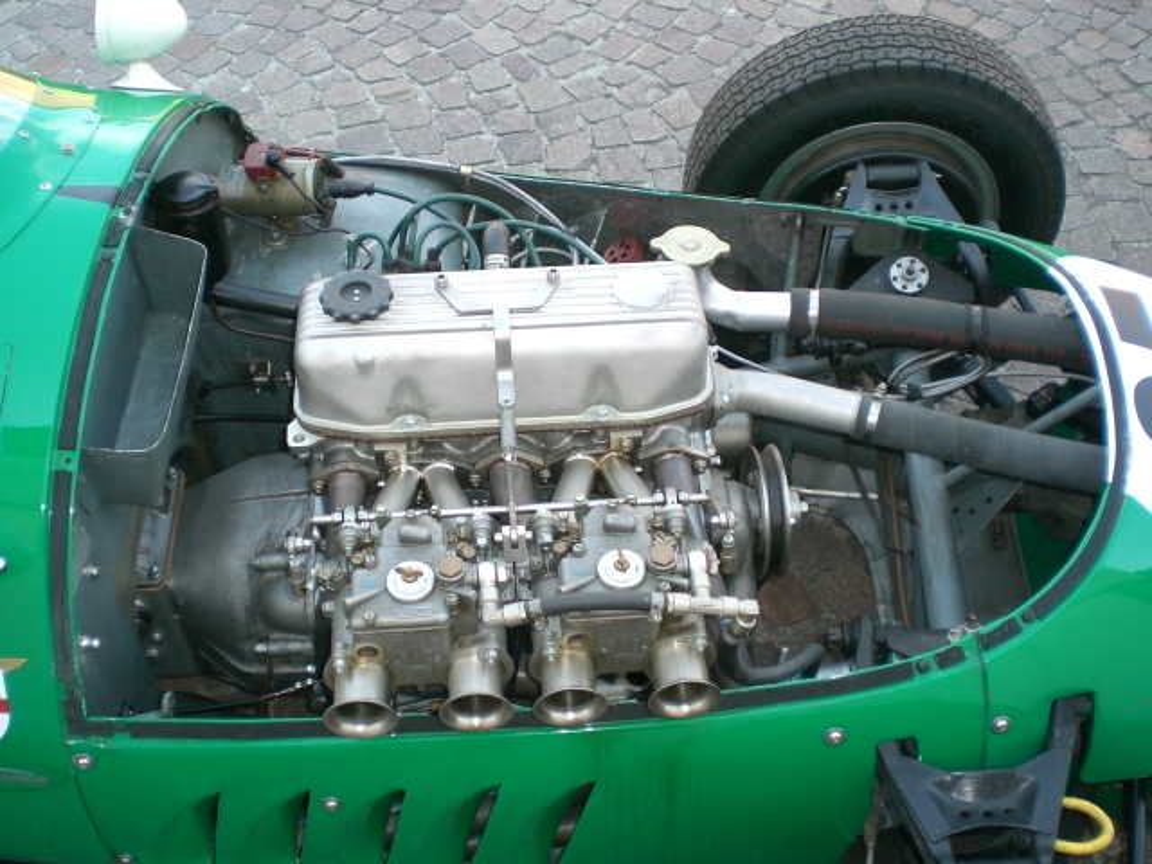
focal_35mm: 38
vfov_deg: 37.7
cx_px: 576
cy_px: 432
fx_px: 1265
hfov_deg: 49.0
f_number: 3.1
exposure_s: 1/80
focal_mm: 6.3
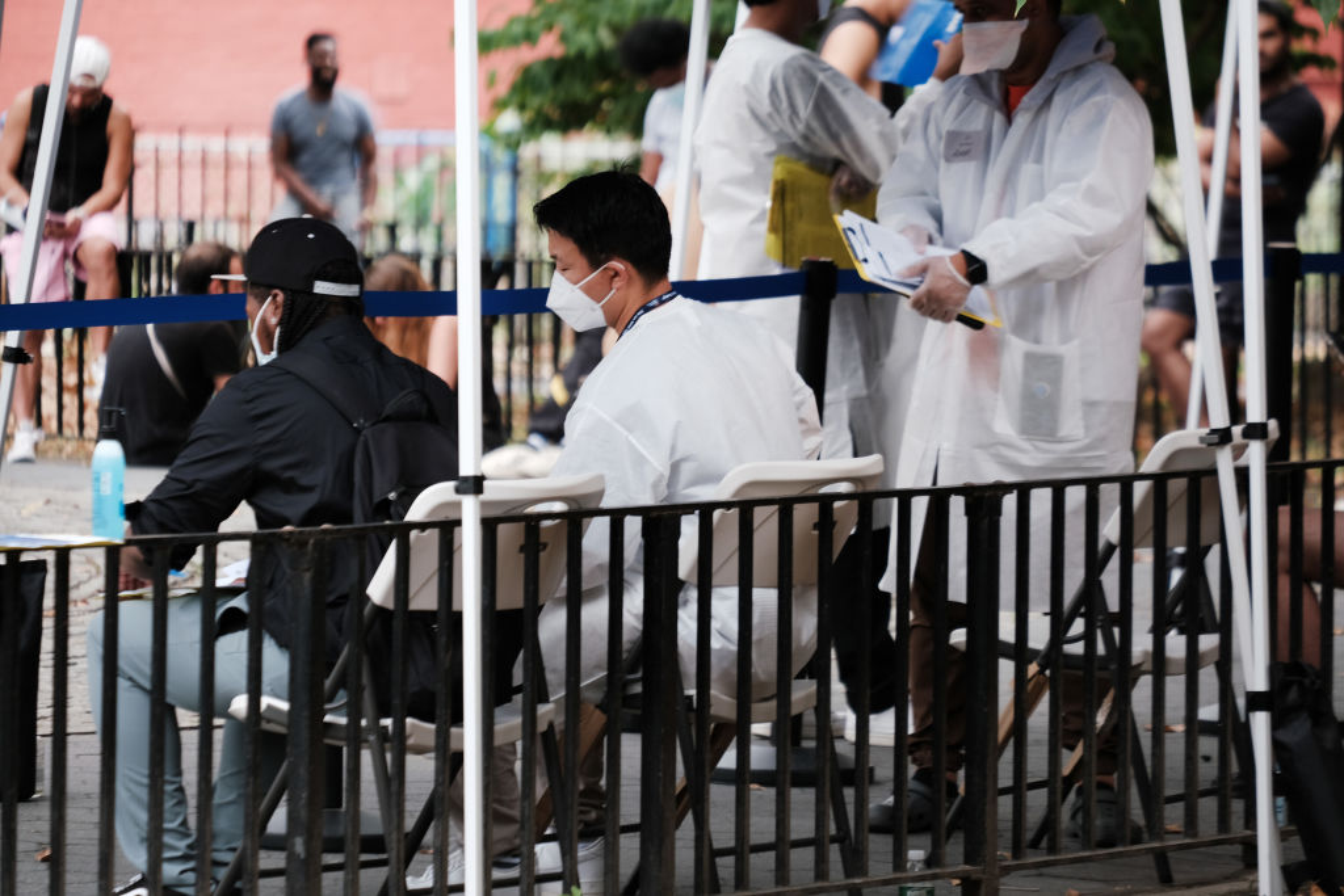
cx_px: 672
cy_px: 448
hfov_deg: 6.9
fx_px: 11201
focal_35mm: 300
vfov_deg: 4.6
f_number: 4.8
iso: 320
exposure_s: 1/60
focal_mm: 200
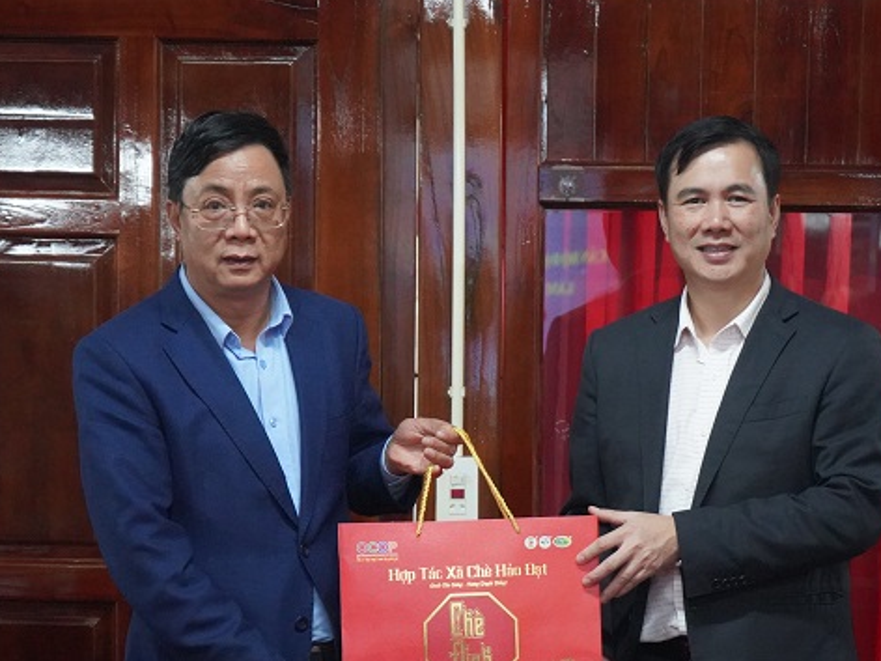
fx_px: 2901
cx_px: 517
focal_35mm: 114
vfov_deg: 13.0
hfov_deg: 17.3
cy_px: 445
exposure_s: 1/160
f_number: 5.6
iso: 12800
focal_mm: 70
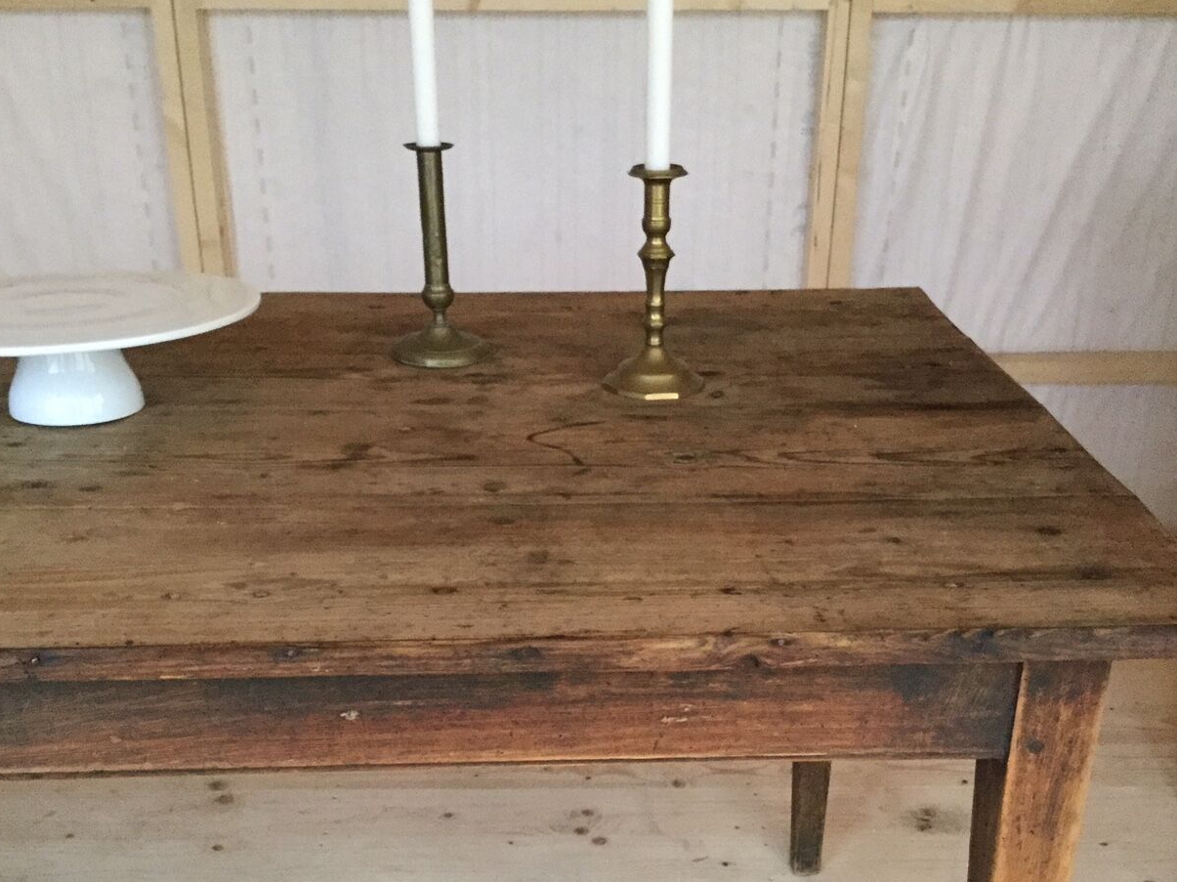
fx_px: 1428
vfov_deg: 33.9
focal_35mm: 42
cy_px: 610
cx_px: 584
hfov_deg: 44.8
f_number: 2.4
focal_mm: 3.3
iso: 250
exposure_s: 1/17
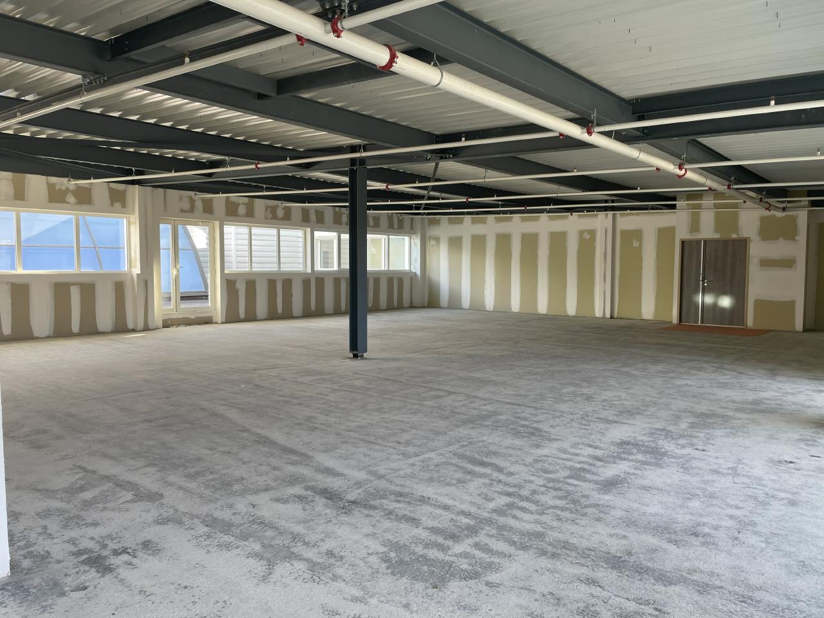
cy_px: 309
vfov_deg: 53.1
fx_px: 619
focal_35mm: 26
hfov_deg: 67.3
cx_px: 412
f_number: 1.6
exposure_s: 1/121
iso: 50
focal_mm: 4.2
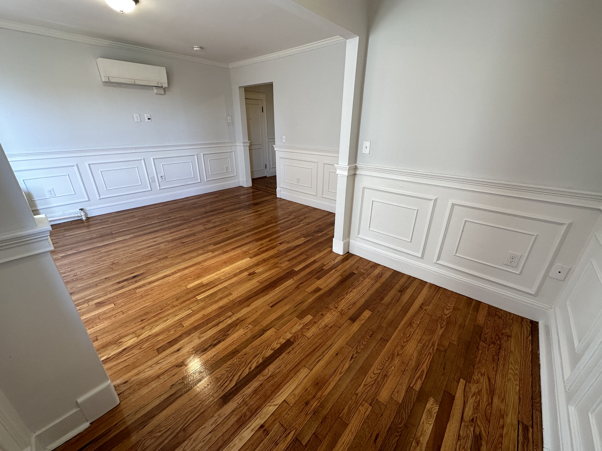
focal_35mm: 14
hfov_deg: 102.1
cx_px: 301
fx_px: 243
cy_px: 226
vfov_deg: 85.7
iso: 160
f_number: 2.2
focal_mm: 2.22
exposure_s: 1/120
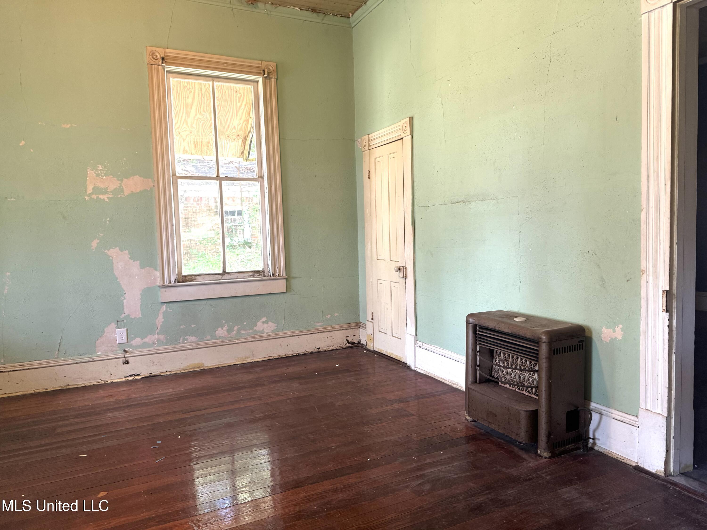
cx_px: 354
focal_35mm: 24
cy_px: 265
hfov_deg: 71.6
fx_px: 490
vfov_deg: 56.8
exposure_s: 1/60
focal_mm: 6.76
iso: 200
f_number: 1.78
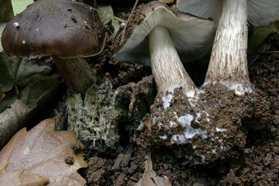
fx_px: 426
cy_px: 65
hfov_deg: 36.2
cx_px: 156
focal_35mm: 55
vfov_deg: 24.5
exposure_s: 1/4
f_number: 2.9
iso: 100
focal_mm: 6.7
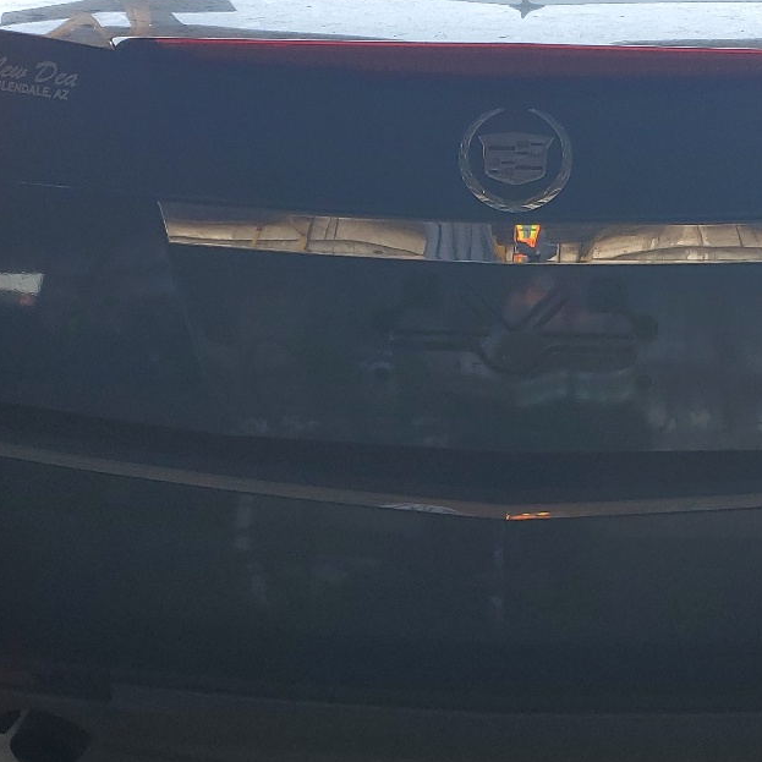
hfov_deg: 28.8
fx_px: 1469
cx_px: 521
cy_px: 374
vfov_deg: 29.1
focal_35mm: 59
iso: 50
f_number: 1.5
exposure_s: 1/294
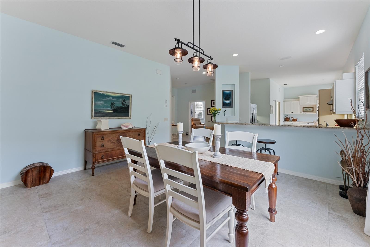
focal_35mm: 14
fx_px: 144
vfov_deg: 81.3
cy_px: 124
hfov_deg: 104.2
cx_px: 185
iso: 640
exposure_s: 1/4
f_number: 9
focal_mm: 14
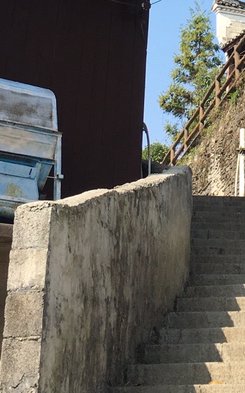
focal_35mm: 89
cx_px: 246
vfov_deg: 21.2
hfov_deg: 14.4
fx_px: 951
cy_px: -116
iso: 25
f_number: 2.2
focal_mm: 4.15
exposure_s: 1/754
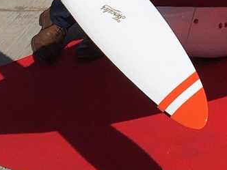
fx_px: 1154
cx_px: 357
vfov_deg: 8.2
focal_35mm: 176
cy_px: -117
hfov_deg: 10.8
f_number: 2.2
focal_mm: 4.15
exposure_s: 1/5128
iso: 25
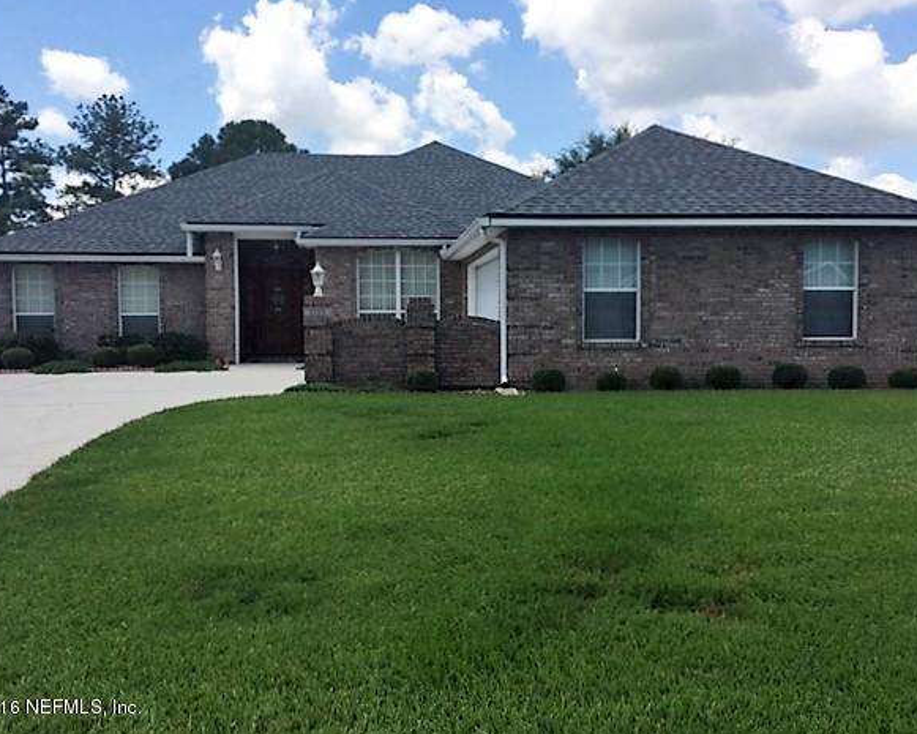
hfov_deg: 57.2
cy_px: 362
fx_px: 841
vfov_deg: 47.1
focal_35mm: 31
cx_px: 455
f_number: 2.2
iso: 32
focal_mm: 4.15
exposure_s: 1/1364
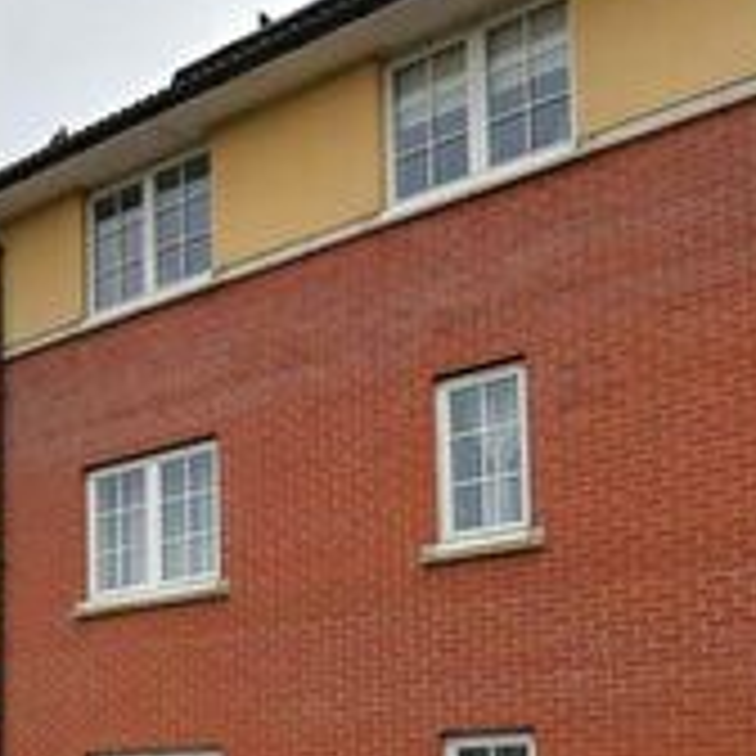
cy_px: 767
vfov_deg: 29.9
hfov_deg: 30.0
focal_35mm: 53
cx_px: 4
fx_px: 1310
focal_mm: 10
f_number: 8
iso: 320
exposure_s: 1/640
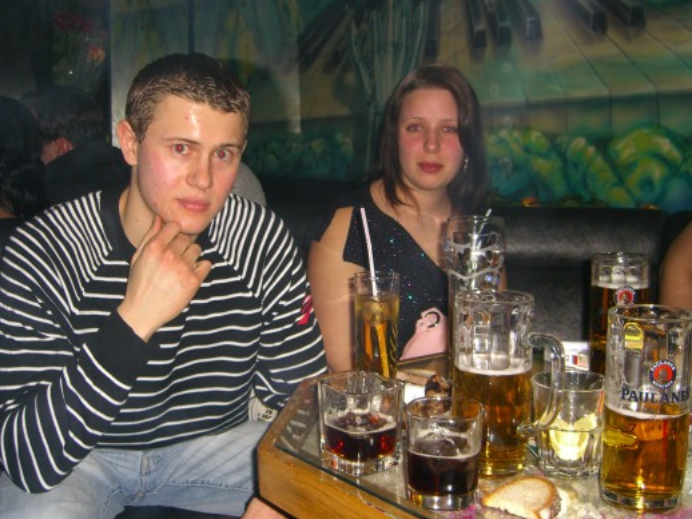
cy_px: 243
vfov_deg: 32.9
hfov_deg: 42.9
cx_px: 334
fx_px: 880
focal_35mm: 44
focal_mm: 7.9
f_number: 2.8
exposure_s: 1/60
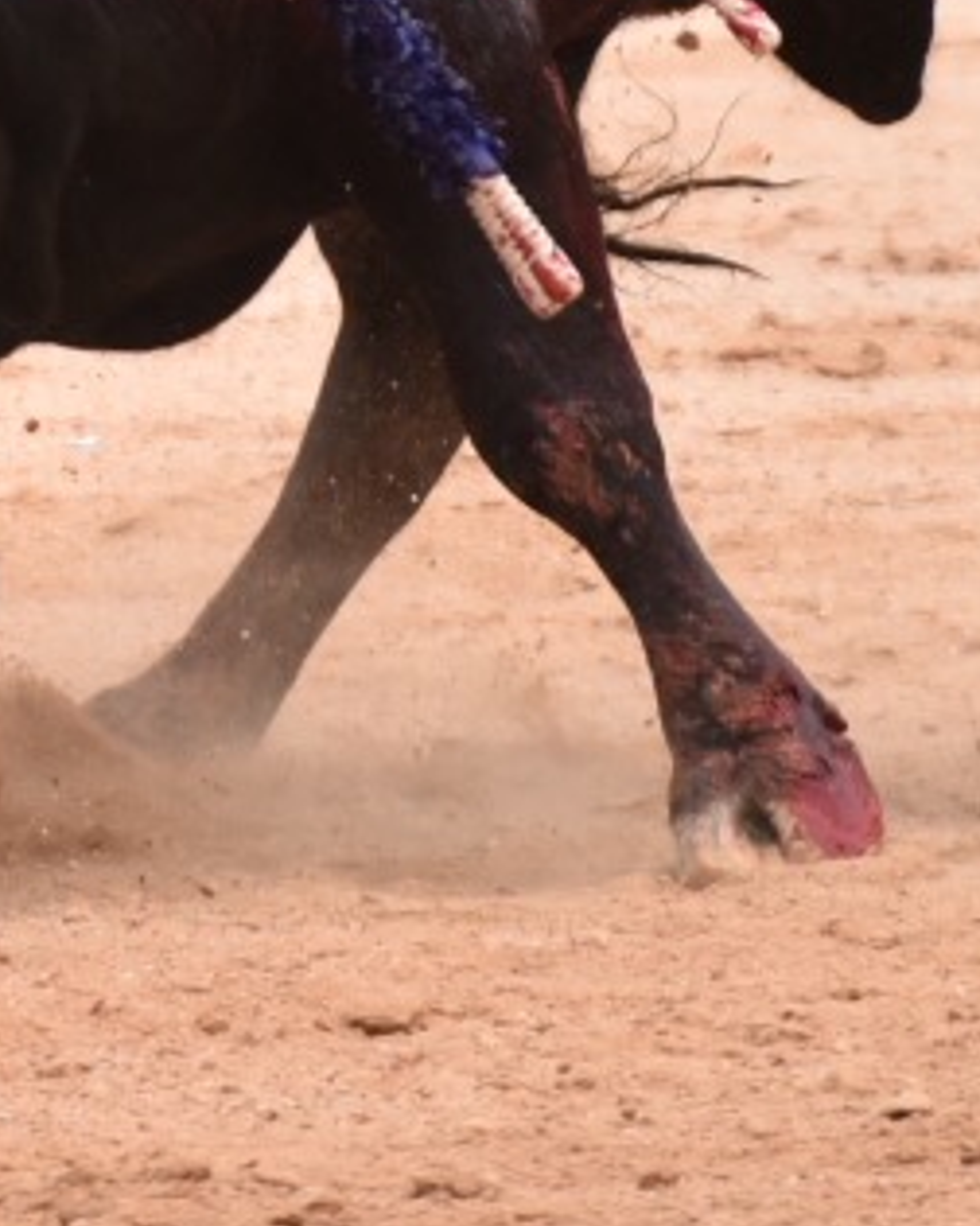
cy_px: -261
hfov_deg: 1.5
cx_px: -432
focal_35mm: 1015
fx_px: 36799
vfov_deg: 1.9
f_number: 5.6
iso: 1250
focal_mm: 210
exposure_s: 1/1000
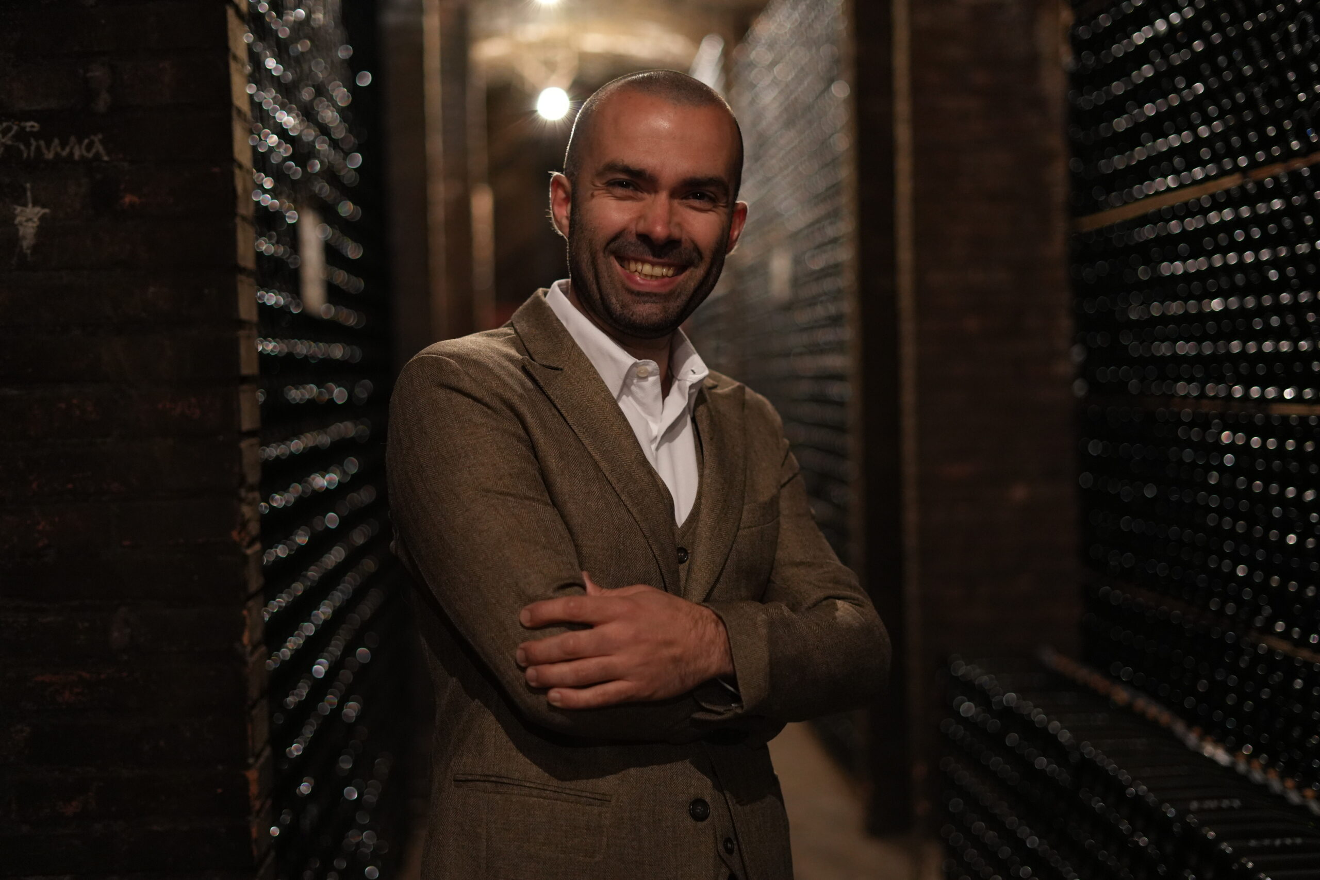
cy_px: 440
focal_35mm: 50
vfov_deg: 27.0
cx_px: 660
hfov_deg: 39.6
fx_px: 1833
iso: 3200
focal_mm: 50
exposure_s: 1/80
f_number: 1.8
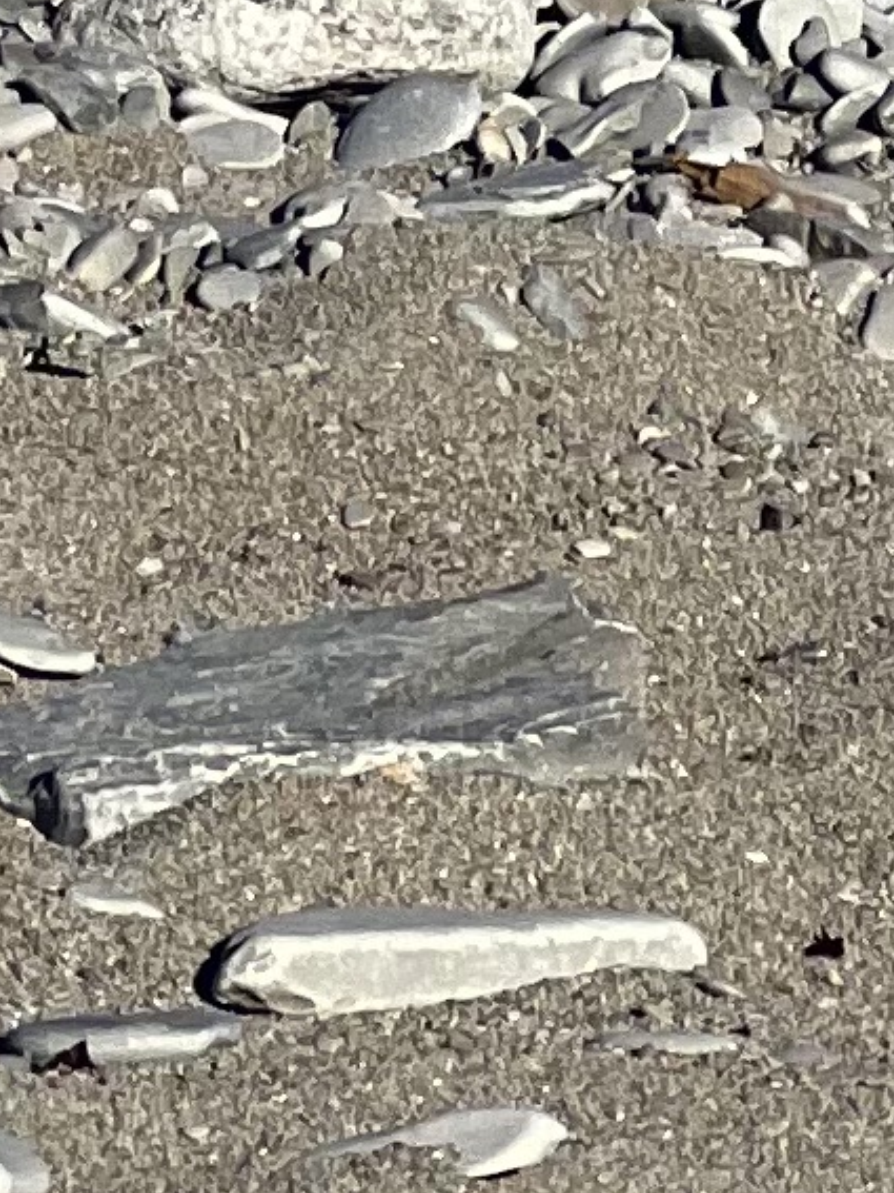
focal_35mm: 548
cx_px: 381
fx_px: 18877
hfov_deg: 2.7
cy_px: -2918
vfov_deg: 3.5
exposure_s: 1/1179
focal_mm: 9
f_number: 2.8
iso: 32
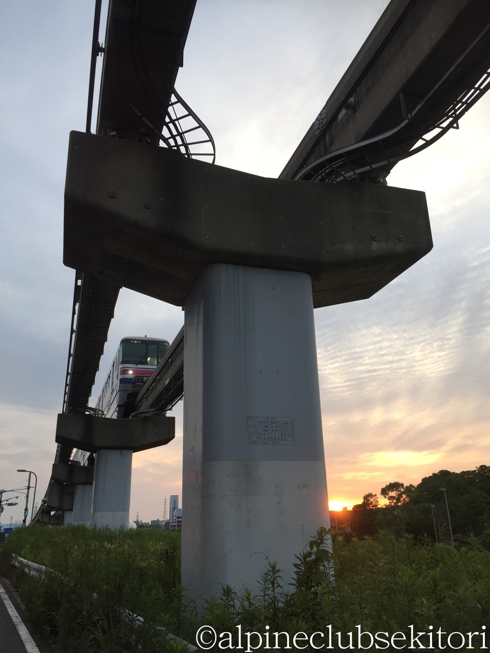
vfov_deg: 61.7
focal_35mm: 29
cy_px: 326
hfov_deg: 48.2
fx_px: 547
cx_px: 245
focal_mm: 4.15
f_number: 2.2
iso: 40
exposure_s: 1/120
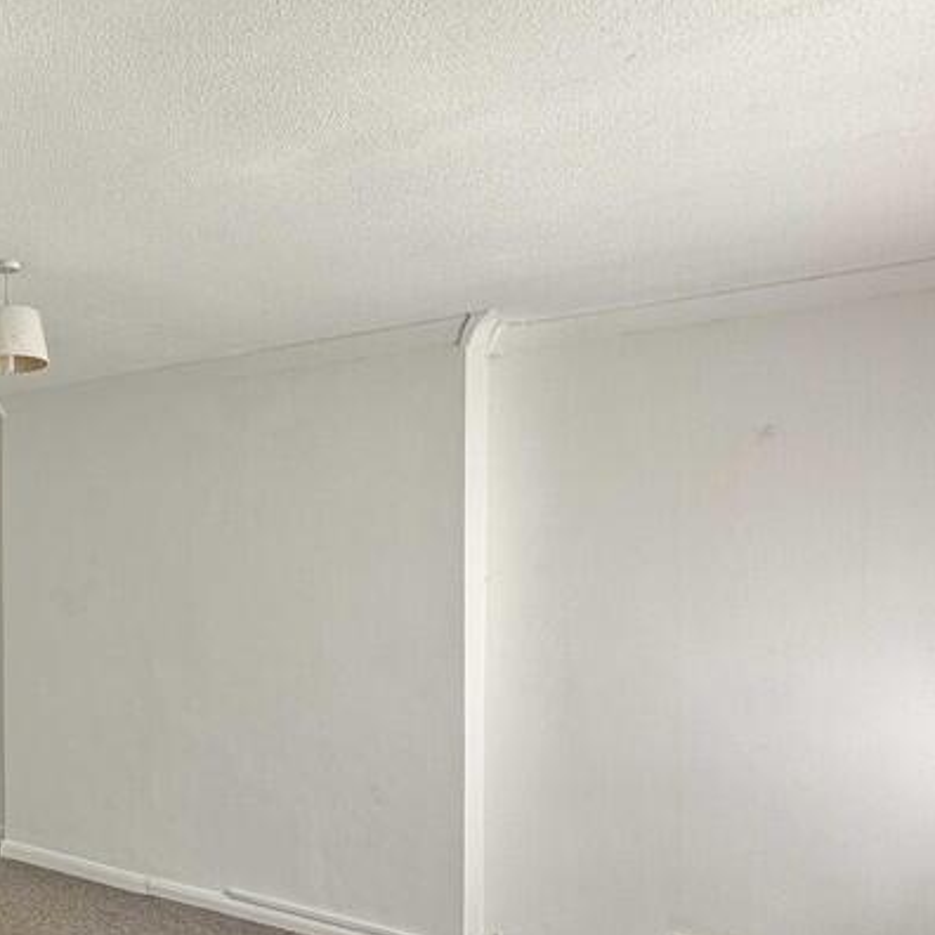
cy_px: 697
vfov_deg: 49.2
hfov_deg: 37.8
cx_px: -196
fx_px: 978
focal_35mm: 32
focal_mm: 2.22
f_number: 2.2
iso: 40
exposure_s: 1/117
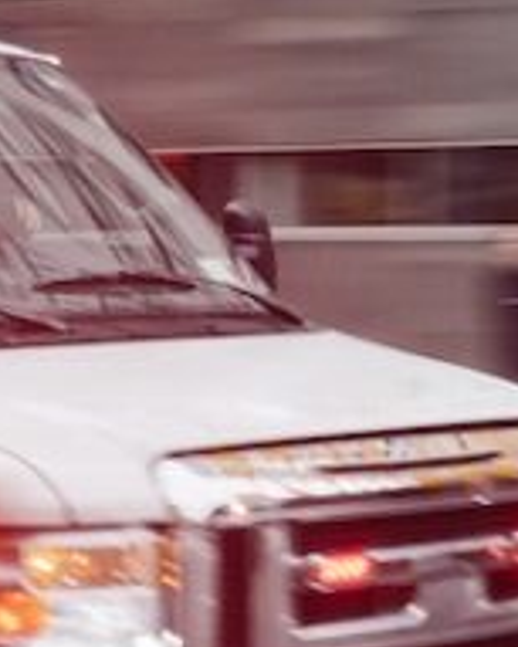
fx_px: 3715
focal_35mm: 194
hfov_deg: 7.9
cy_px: 254
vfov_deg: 9.9
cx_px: -186
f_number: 14
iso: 1600
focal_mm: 46
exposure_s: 1/60
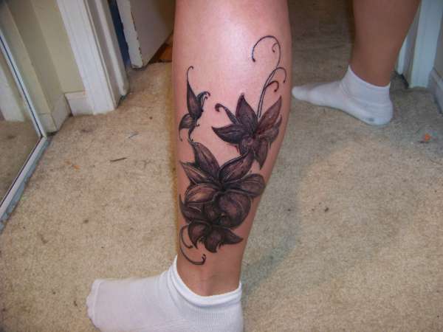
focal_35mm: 36
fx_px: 461
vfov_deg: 39.7
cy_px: 166
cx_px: 222
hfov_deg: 51.4
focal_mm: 5.85
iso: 200
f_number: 2.8
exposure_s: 1/30
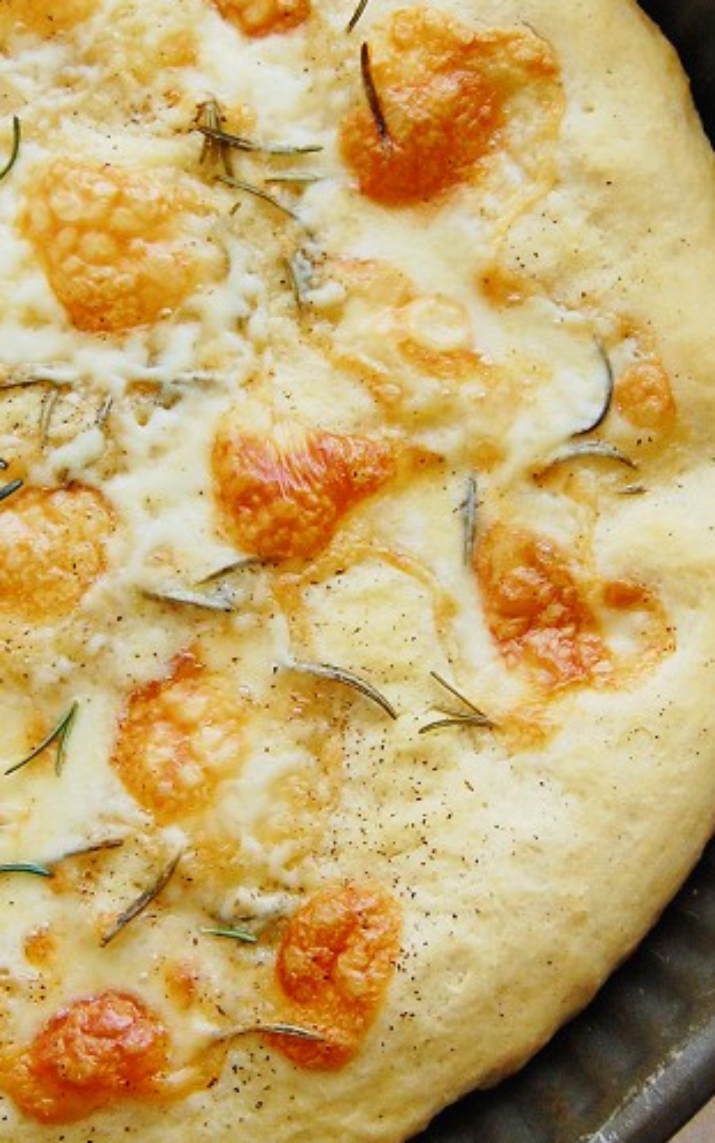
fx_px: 2679
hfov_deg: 15.2
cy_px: 444
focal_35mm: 86
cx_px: 249
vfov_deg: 24.0
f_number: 4.2
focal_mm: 28
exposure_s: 1/60
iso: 500
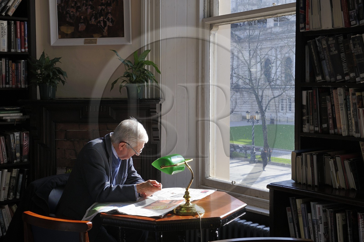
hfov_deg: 39.6
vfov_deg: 27.0
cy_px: 121
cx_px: 182
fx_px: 505
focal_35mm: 50
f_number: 9
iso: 400
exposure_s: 1/100
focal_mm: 50
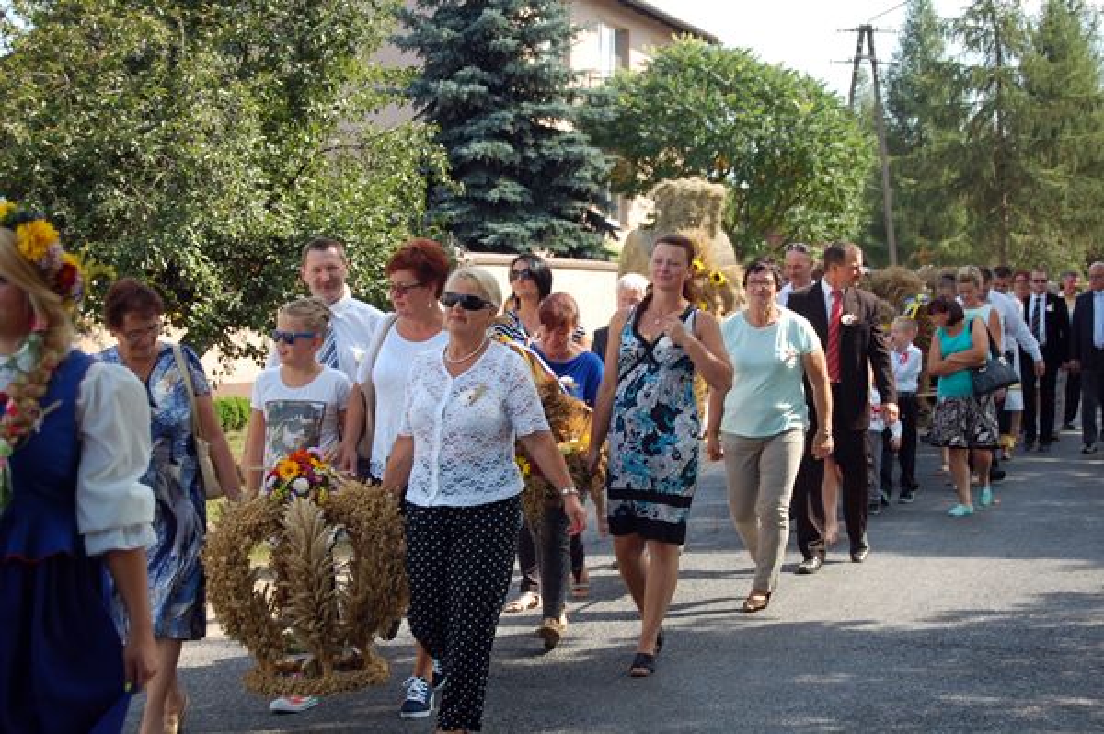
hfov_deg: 24.6
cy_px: 367
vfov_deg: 16.5
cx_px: 552
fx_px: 2528
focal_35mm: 82
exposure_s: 1/200
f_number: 7.1
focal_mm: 55
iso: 200
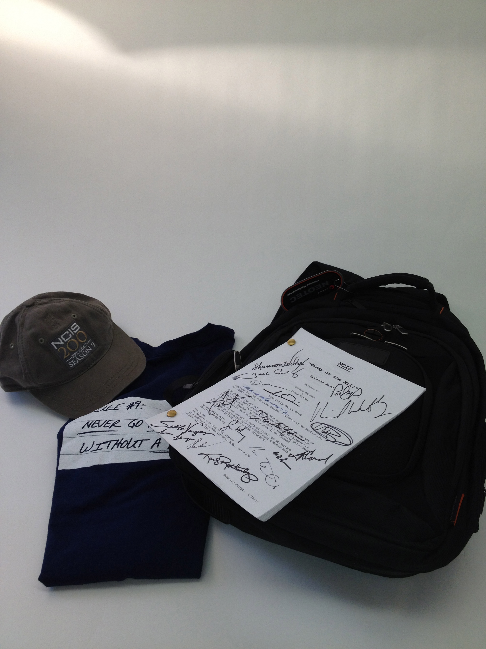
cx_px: 243
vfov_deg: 52.6
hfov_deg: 40.7
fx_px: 655
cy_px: 324
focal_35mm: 35
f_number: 2.4
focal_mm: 4.28
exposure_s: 1/137
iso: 64
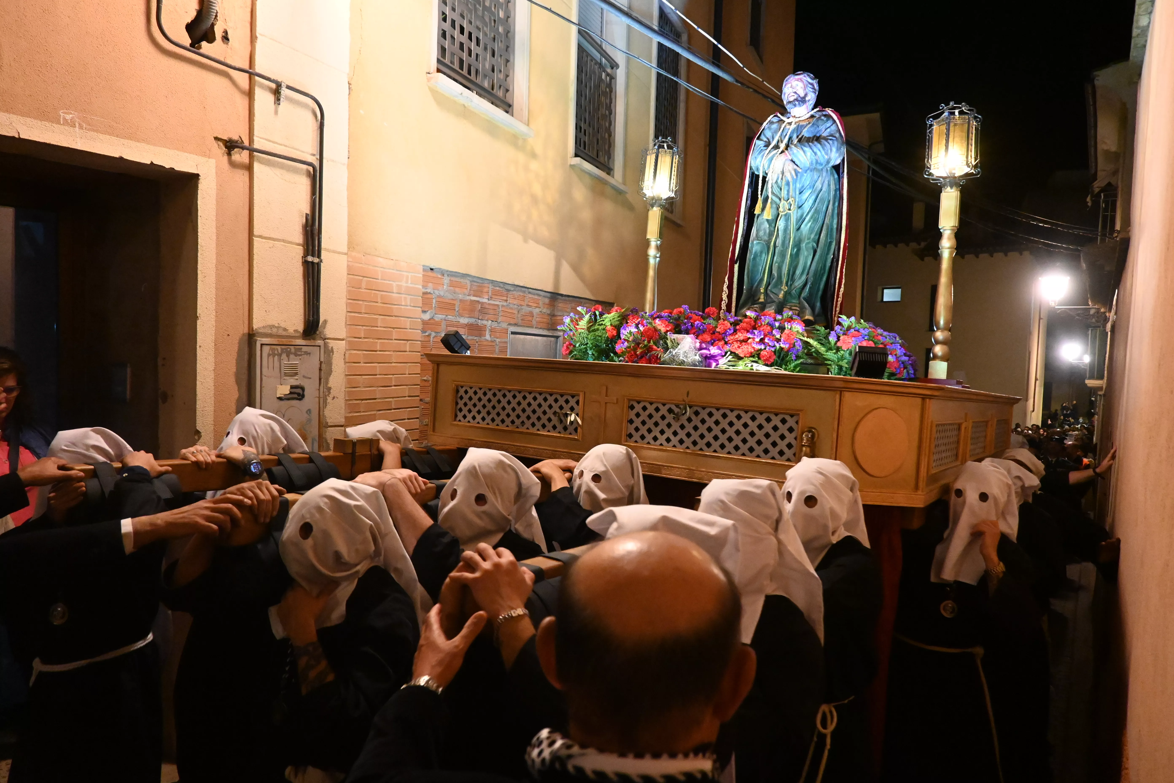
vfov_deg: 53.1
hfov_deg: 73.7
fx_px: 783
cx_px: 587
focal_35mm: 24
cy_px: 392
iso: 6400
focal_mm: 16
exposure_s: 1/80
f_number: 4.5
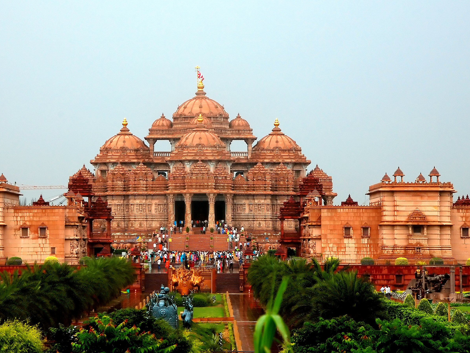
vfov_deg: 8.7
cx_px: 214
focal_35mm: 172
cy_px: 168
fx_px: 2330
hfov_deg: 11.5
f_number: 11
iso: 200
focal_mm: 95
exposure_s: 1/250
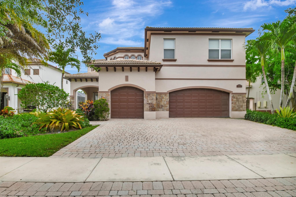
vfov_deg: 70.4
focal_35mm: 17
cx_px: 148
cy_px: 98
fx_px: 140
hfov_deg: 93.3
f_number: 8
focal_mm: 11.5
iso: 400
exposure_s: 1/800
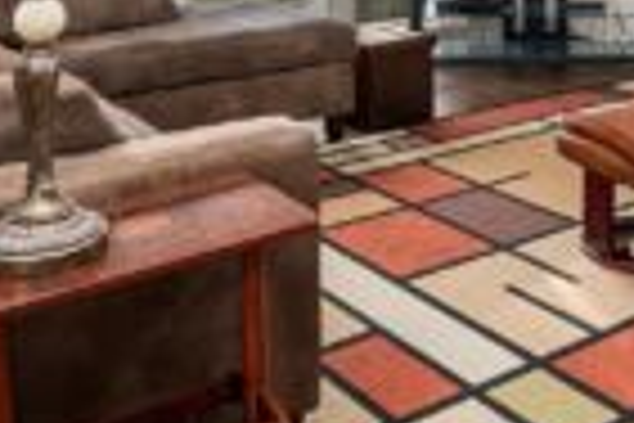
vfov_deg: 22.8
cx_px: 495
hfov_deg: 35.8
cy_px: -101
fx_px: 951
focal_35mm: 54
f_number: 7.1
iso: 1000
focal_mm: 19
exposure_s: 1/20
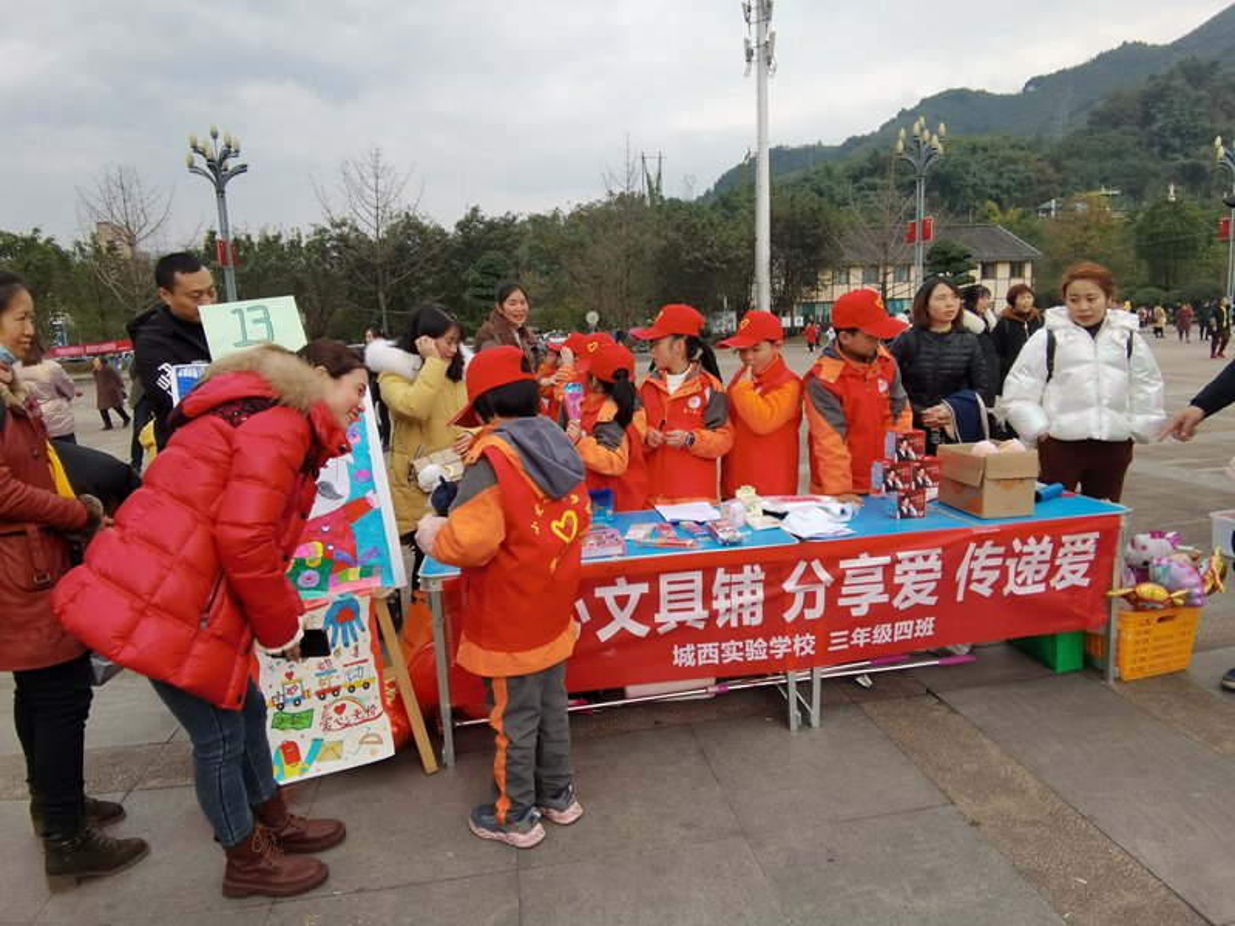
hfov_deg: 84.7
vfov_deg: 68.7
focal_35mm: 19
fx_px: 678
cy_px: 463
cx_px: 618
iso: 50
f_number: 2.2
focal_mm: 2.26
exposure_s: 1/186
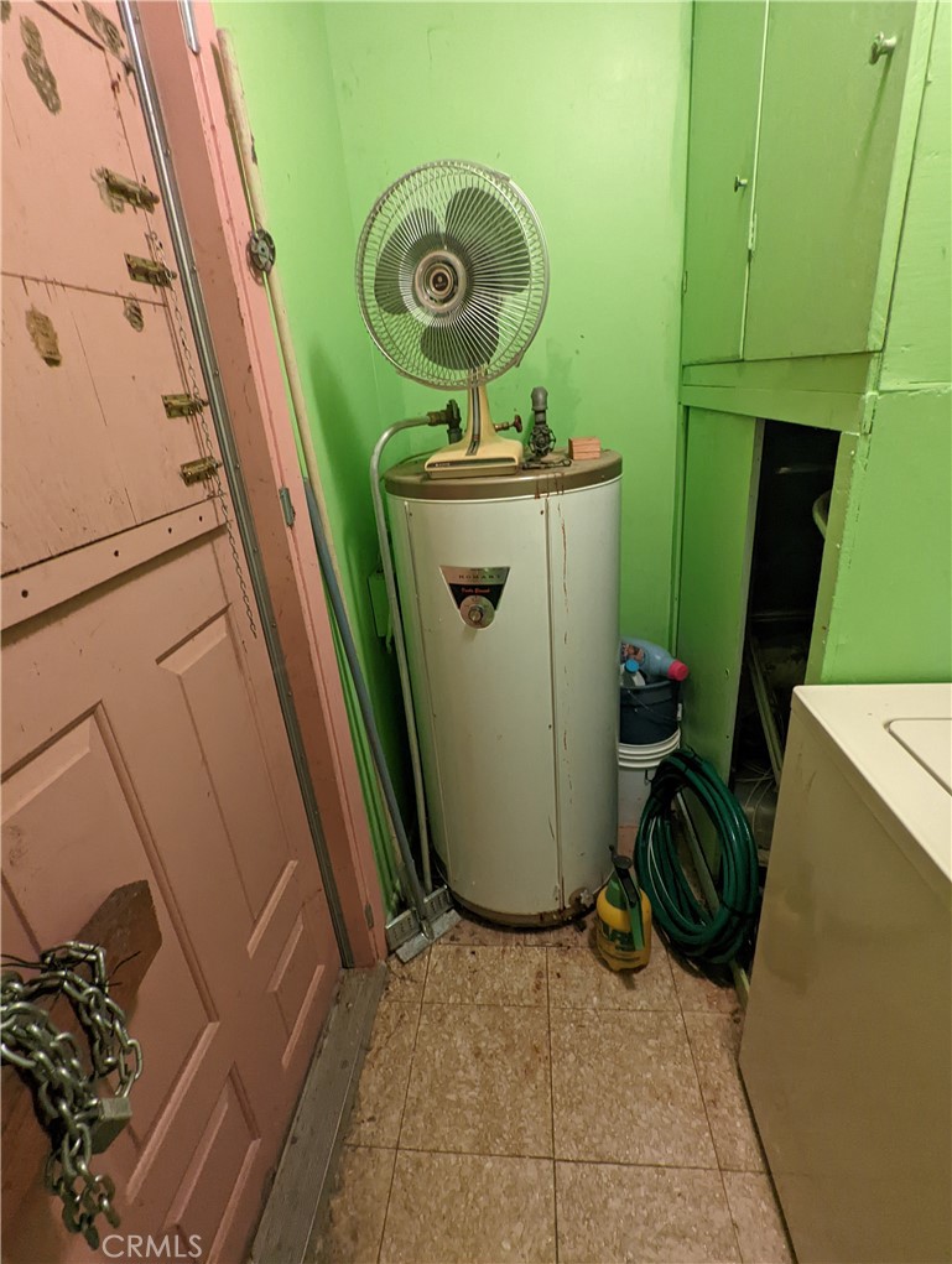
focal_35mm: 16
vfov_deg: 94.4
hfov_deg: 78.3
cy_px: 632
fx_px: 585
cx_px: 476
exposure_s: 1/30
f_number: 2.2
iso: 693
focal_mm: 2.35
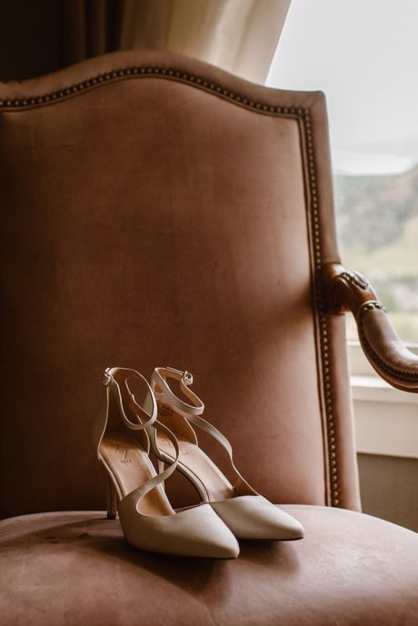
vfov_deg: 38.2
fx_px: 905
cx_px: 187
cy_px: 316
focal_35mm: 52
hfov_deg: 26.0
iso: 500
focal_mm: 35
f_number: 2.5
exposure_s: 1/1250
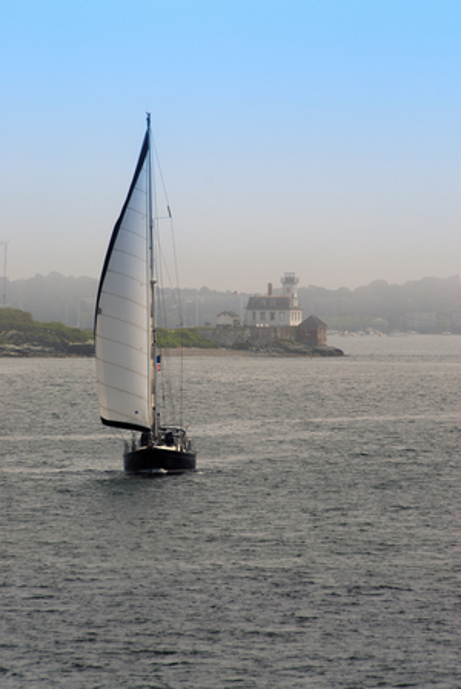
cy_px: 344
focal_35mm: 300
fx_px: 5744
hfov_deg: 4.6
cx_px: 230
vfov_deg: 6.9
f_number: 8
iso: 160
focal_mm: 200
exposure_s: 1/500
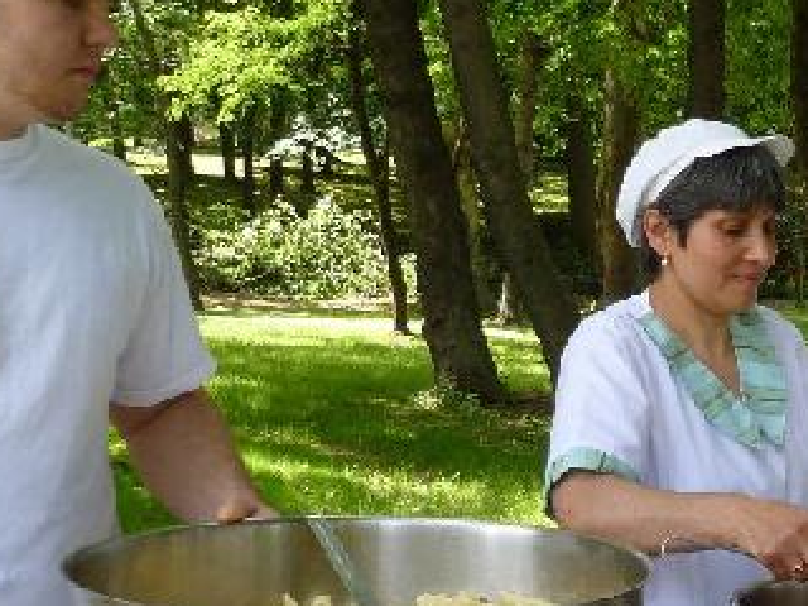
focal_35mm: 70
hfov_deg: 26.5
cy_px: 419
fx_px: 1634
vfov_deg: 20.9
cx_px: 775
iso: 80
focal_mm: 5
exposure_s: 1/125
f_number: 2.8
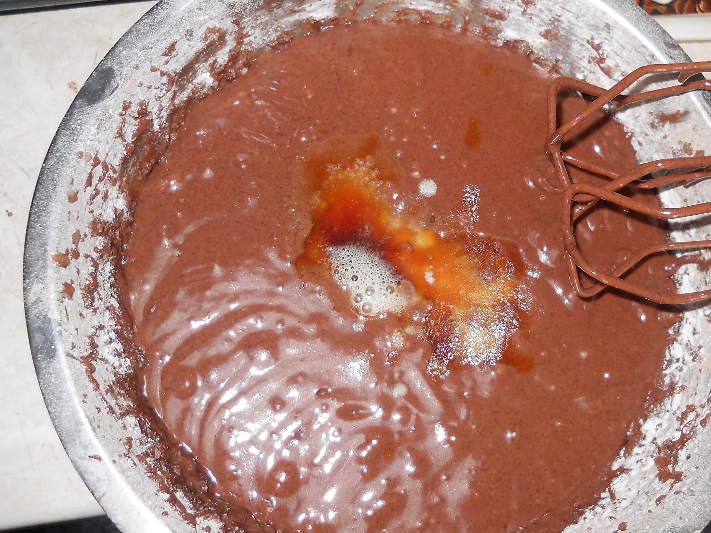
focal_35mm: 41
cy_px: 266
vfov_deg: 35.1
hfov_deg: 45.8
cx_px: 356
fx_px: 842
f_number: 5.5
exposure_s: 1/30
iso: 100
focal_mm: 6.72
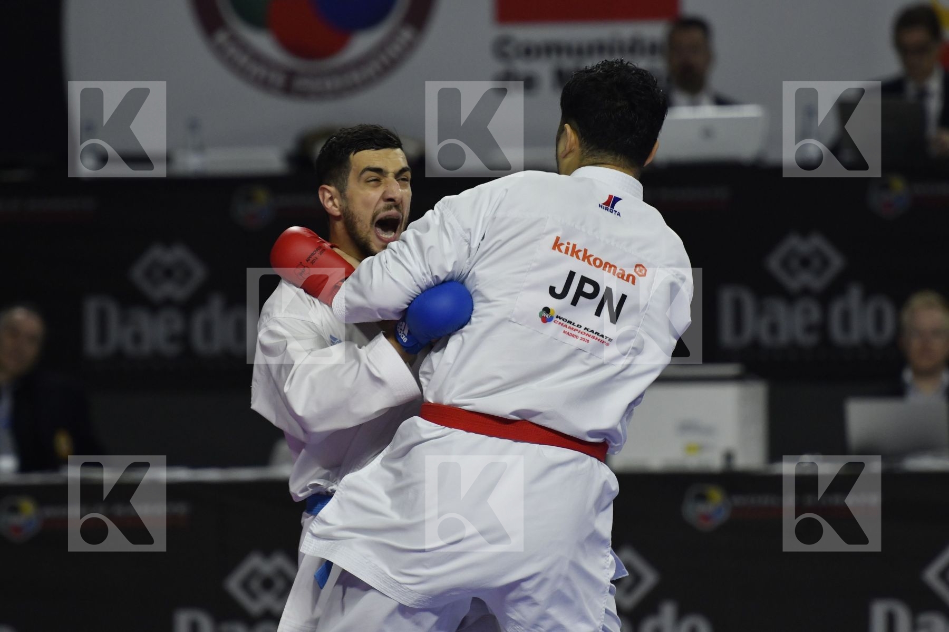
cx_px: 474
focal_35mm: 420
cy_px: 316
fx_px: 11065
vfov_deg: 3.3
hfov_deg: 4.9
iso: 1250
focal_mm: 280
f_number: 4
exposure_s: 1/800
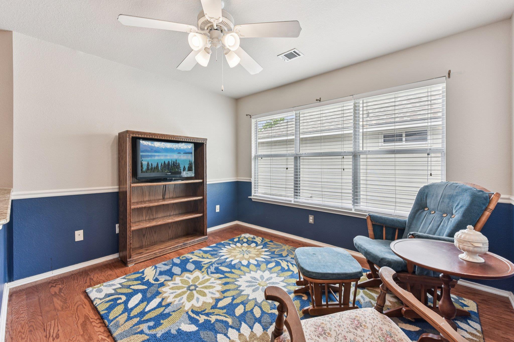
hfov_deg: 100.4
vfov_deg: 77.3
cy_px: 171
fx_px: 214
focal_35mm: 15
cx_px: 257
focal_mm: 15
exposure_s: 1/15
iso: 125
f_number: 8
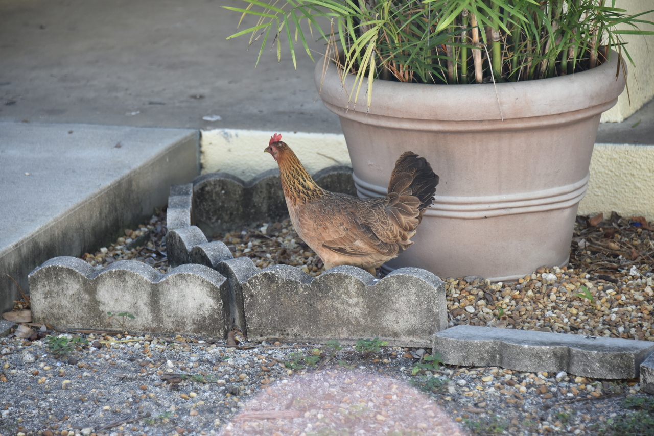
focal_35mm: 170
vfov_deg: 8.1
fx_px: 3089
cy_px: 218
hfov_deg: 12.1
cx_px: 327
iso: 1250
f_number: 5.6
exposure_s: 1/400
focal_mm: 170
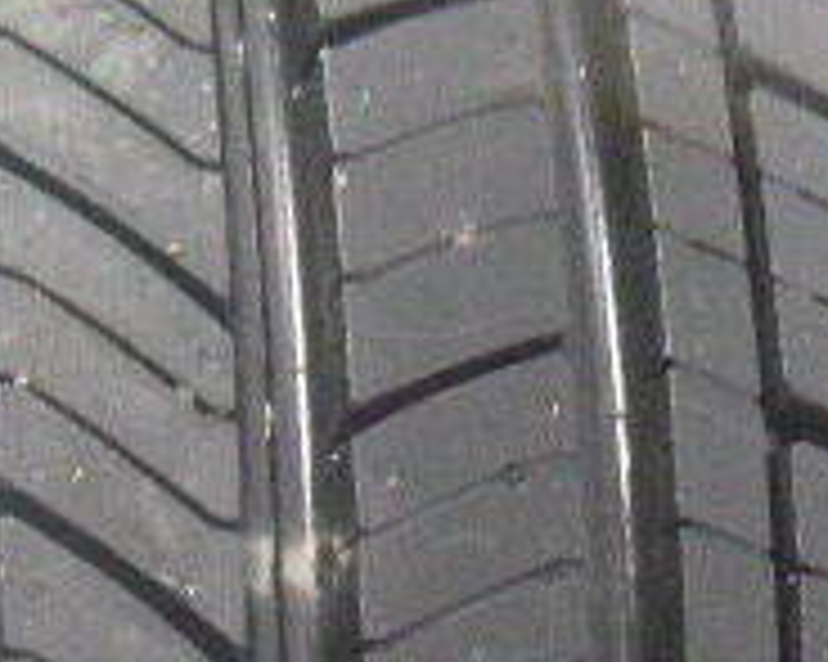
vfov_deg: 14.3
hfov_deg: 22.0
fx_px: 2082
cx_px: 99
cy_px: 1419
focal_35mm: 85
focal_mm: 4.5
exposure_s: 1/15
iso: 1600
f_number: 3.9
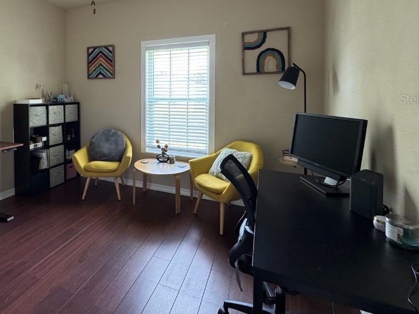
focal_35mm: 20
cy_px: 99
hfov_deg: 80.2
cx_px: 156
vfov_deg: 63.9
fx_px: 242
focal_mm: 2.22
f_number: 2.2
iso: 250
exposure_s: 1/99
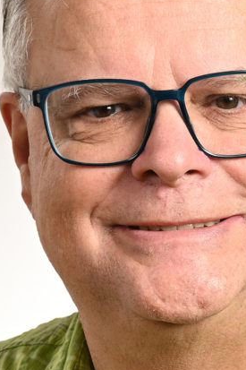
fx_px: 1221
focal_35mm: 119
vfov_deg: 17.1
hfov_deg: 11.5
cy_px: 260
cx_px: 173
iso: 125
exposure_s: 1/160
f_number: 8
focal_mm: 48
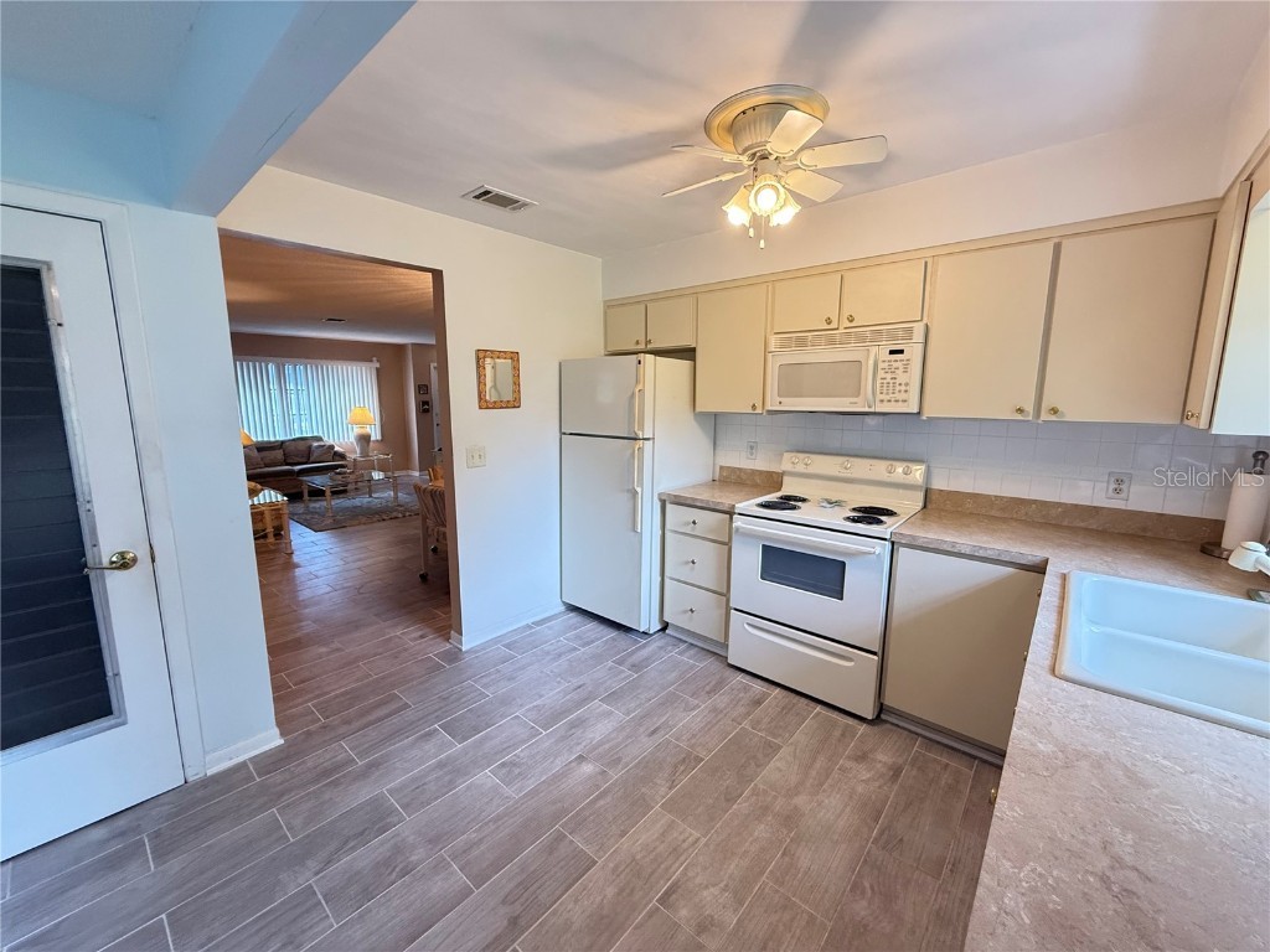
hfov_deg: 102.1
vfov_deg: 85.7
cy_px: 476
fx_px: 514
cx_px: 635
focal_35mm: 14
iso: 400
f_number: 2.2
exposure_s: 1/120
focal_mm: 2.22
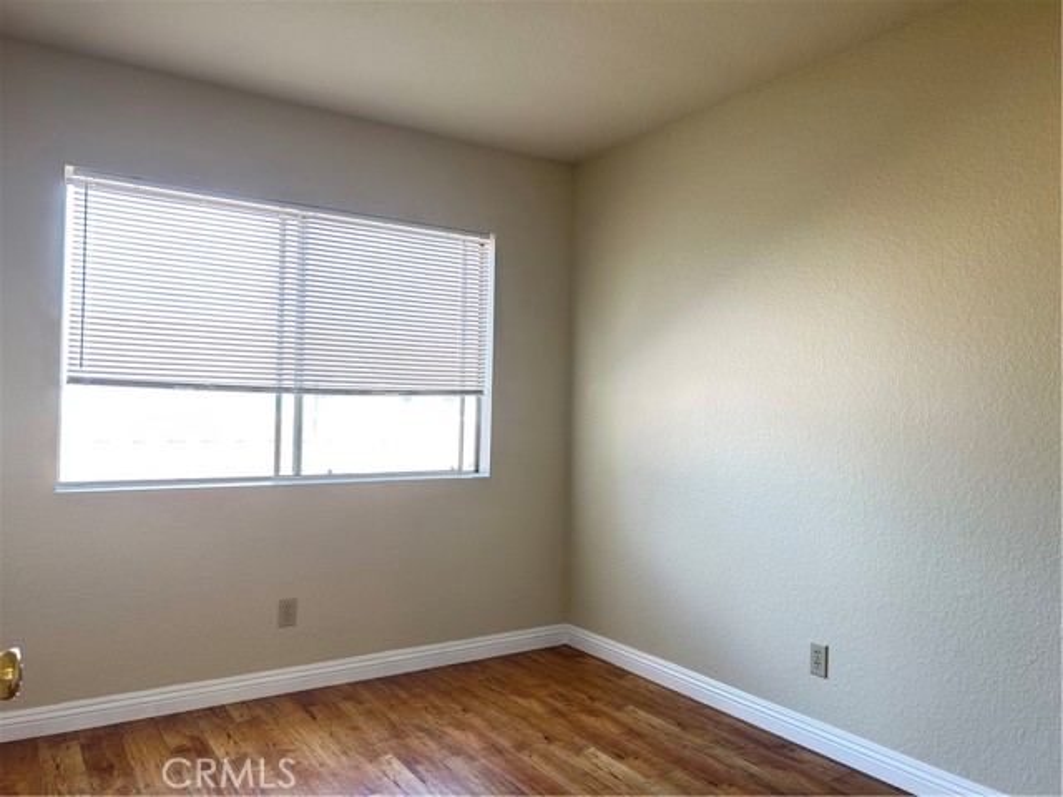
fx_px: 798
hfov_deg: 67.3
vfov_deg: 53.1
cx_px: 532
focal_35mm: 26
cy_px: 398
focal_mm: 5.7
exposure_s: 1/60
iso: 80
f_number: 1.5
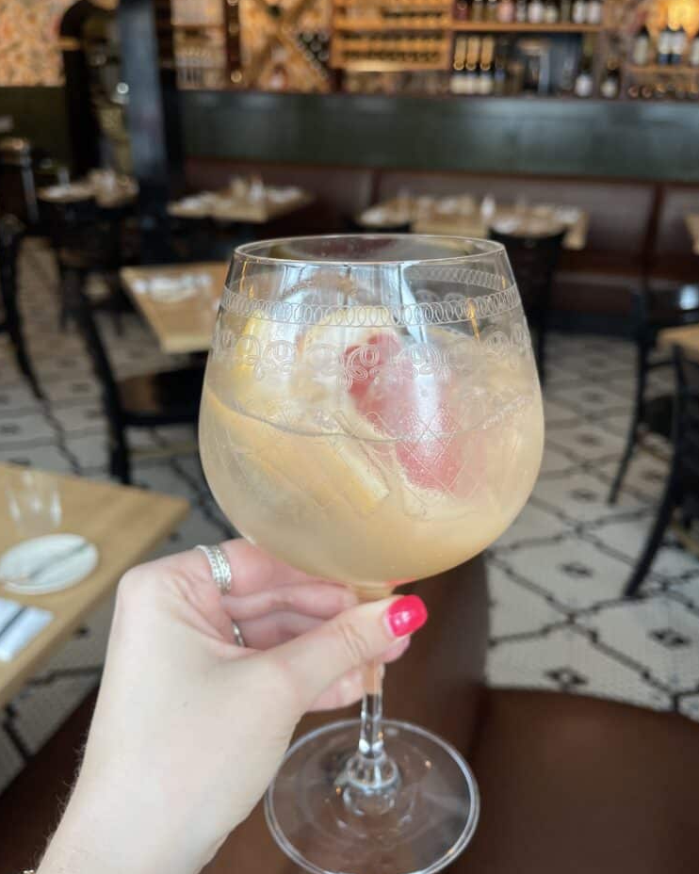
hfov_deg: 51.5
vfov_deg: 62.2
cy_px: 461
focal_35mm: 28
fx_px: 724
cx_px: 351
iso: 80
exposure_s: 1/120
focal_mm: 5.1
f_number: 1.6
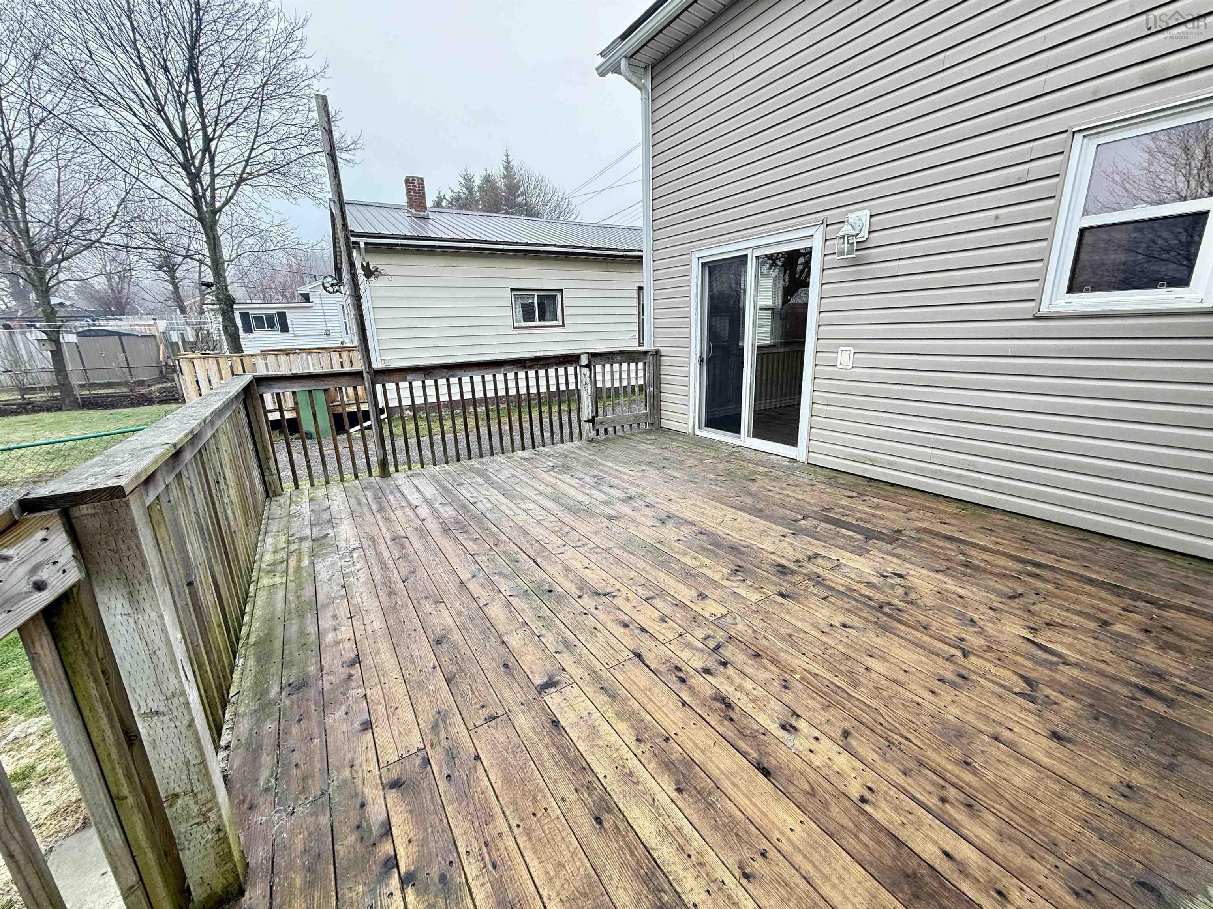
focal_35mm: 14
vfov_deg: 85.7
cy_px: 454
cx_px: 606
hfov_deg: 102.1
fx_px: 491
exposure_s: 1/99
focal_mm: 2.22
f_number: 2.2
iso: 50
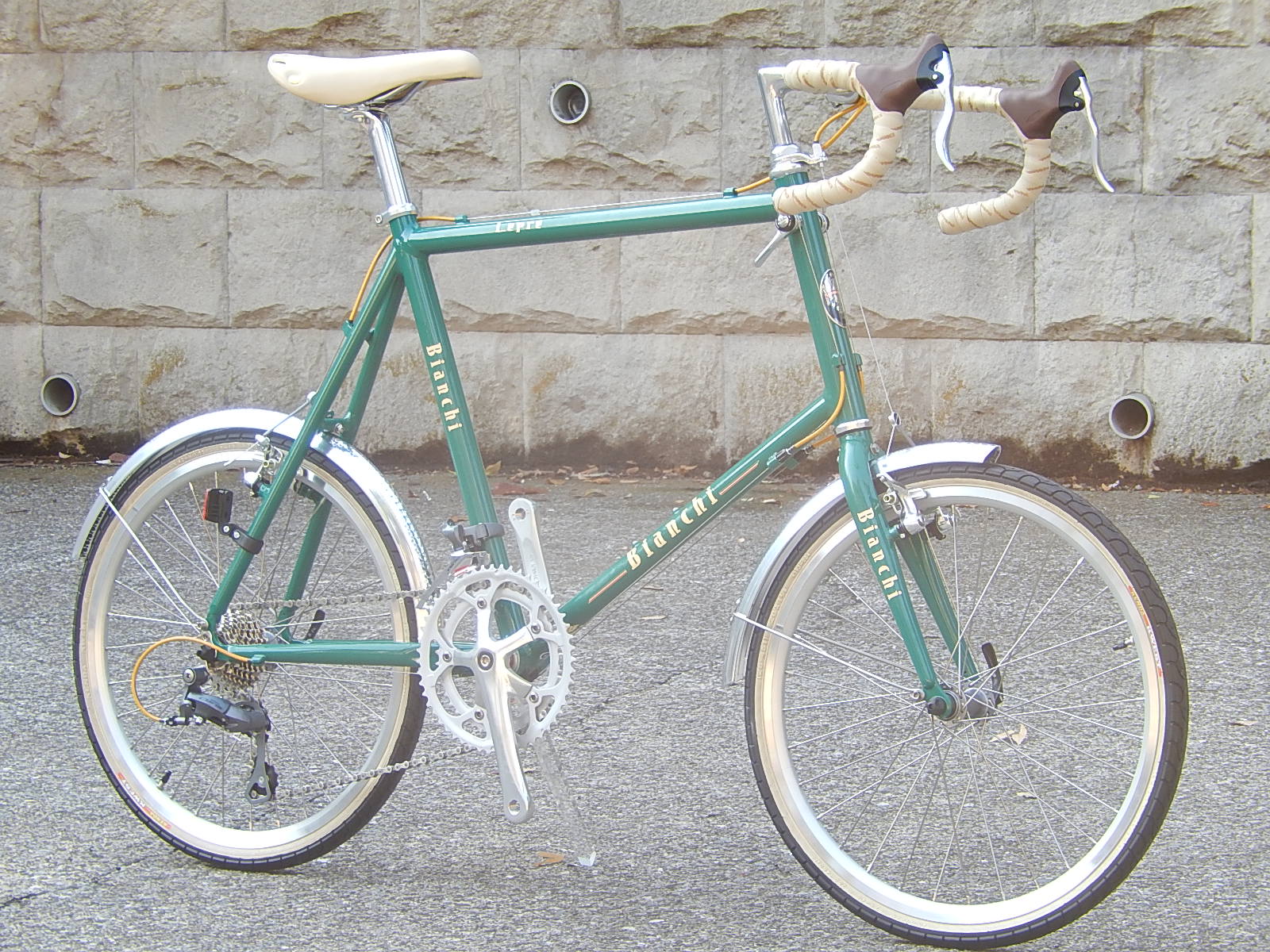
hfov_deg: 14.7
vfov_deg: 11.1
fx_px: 4916
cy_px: 476
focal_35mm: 134
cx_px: 635
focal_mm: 24.1
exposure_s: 1/30
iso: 125
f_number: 5.6
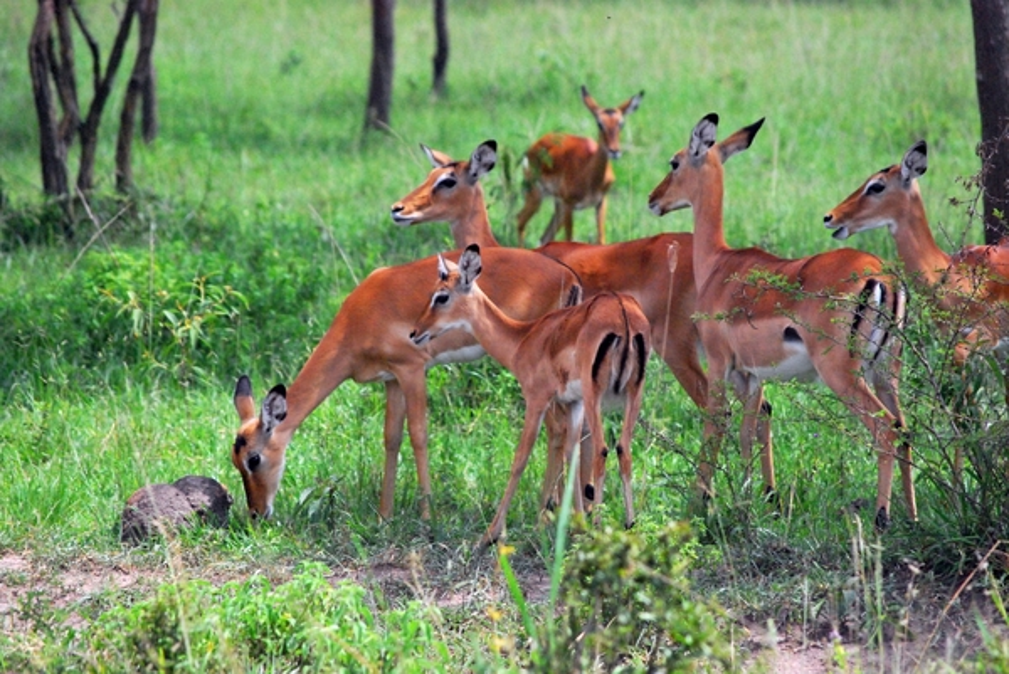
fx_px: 6311
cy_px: 337
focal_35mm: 225
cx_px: 504
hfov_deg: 9.1
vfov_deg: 6.1
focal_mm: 150
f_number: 7.1
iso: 1600
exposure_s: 1/3200
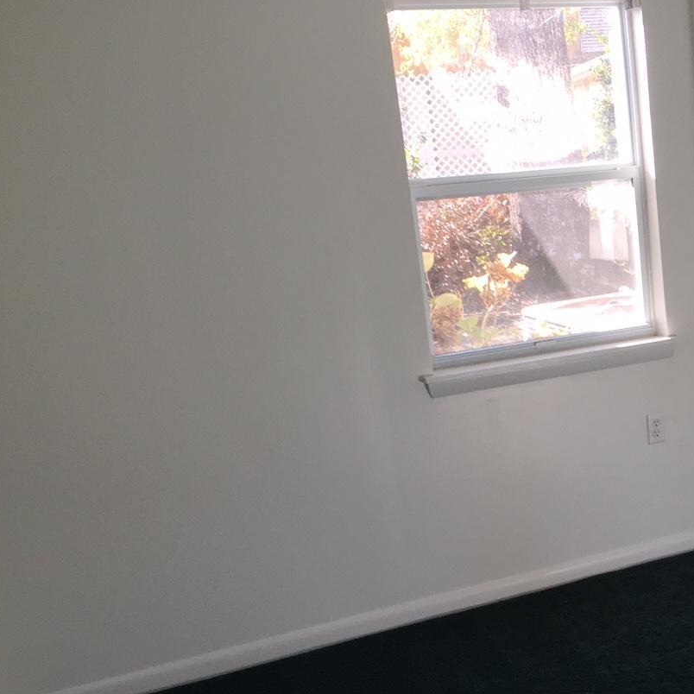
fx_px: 1179
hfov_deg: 30.6
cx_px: 685
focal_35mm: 52
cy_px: 401
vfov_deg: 32.7
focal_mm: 4.15
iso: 50
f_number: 2.2
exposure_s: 1/120
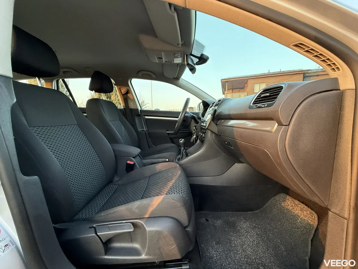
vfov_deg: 85.7
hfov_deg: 102.1
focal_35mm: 14
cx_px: 179
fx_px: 145
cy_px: 134
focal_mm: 2.22
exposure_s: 1/99
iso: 250
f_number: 2.2
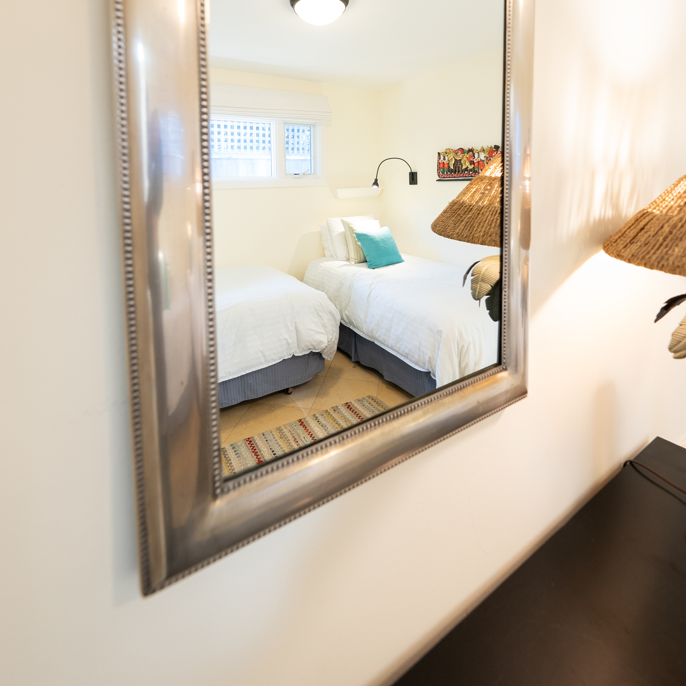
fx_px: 359
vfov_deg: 82.8
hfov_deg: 87.4
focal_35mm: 16
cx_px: 327
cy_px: 202
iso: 1000
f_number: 4
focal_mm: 12
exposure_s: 1/30
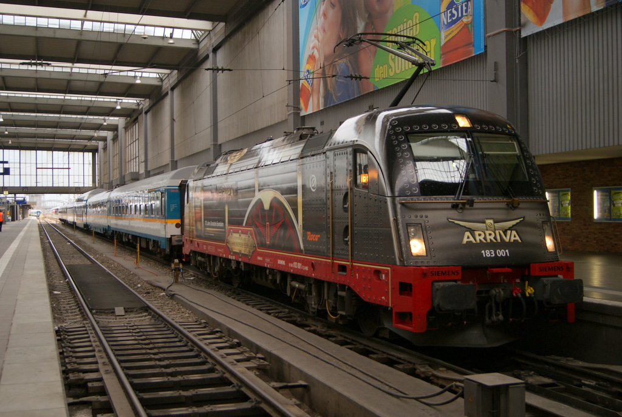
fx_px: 779
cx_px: 311
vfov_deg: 30.0
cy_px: 208
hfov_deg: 43.5
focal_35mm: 45
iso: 200
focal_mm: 30
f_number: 5
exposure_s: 1/40
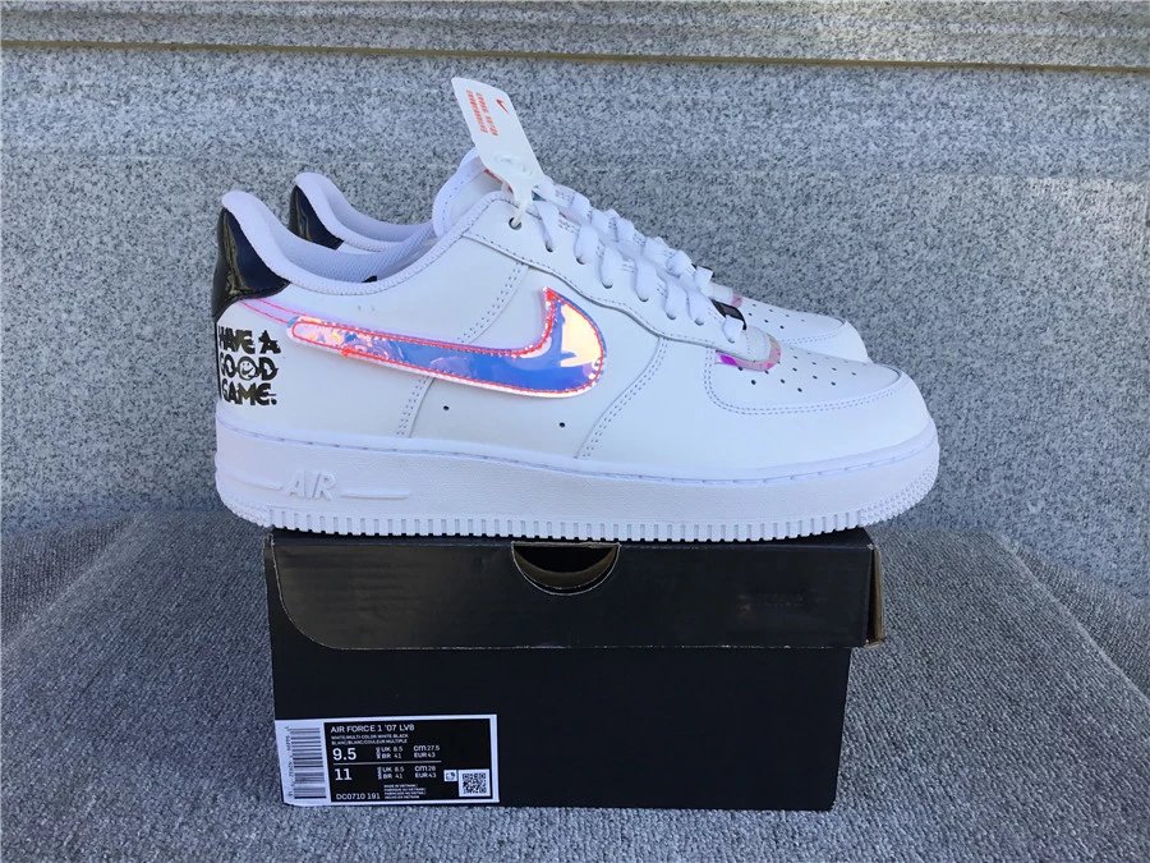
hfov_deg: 58.4
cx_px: 575
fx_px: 1030
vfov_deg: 45.4
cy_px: 432
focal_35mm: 31
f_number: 2.4
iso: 25
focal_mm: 3.3
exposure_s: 1/468
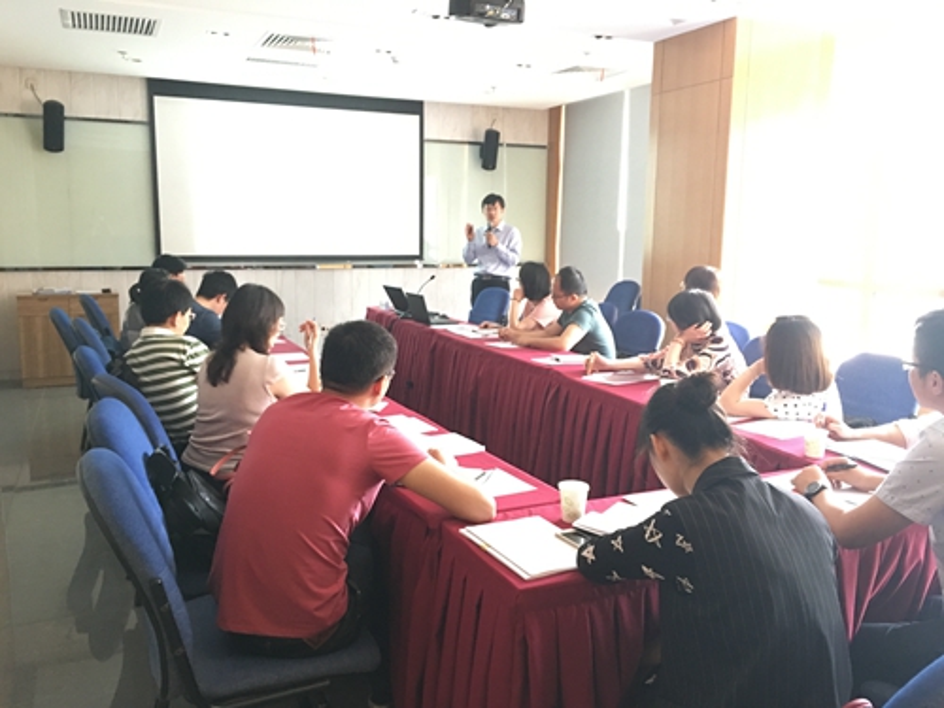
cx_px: 472
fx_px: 791
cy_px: 354
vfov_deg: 48.2
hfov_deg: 61.7
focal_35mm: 29
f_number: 2.2
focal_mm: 4.15
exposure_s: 1/8
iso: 100
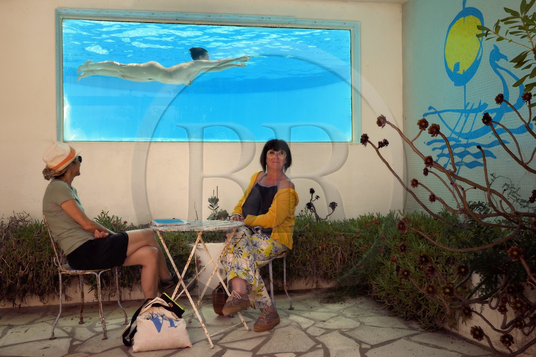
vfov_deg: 38.9
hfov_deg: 55.8
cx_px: 268
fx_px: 506
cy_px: 178
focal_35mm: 34
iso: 200
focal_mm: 34
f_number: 9
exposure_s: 1/500
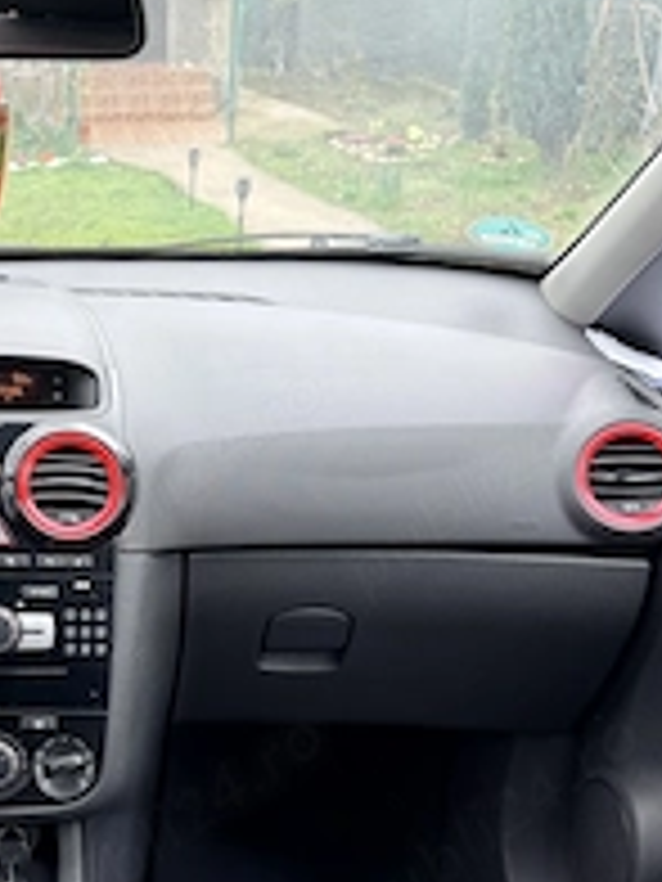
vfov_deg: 38.6
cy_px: 558
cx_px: 18
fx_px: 1249
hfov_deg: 28.1
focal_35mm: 49
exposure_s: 1/121
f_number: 1.78
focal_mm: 6.76
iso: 64
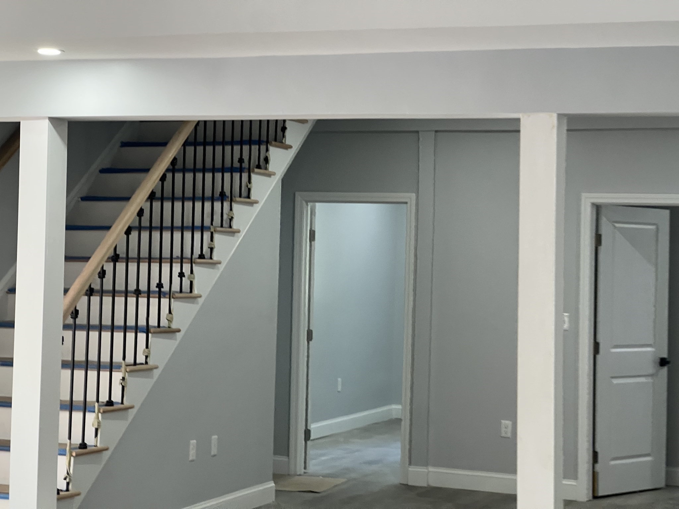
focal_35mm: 77
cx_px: 340
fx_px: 1510
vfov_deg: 19.1
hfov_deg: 25.3
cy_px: 254
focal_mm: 9
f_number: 2.8
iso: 250
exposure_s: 1/60
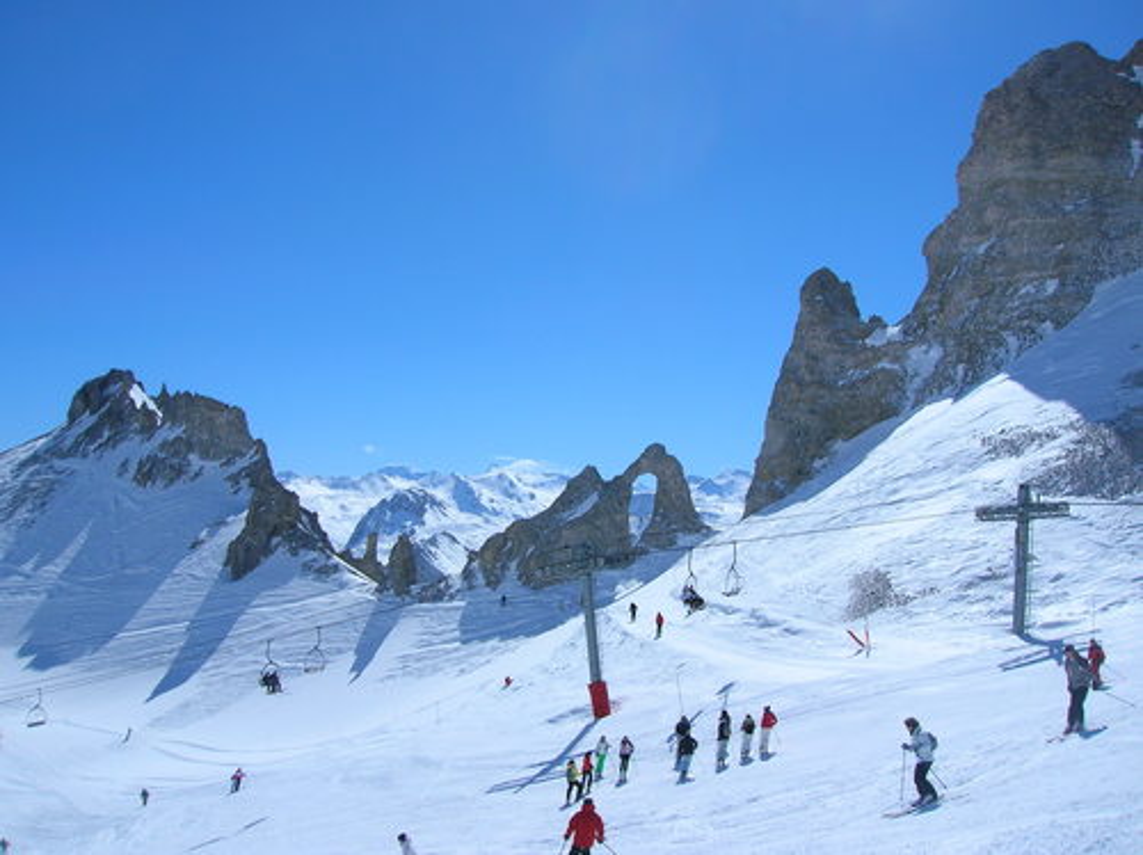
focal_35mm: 34
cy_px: 428
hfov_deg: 54.0
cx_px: 572
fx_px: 1122
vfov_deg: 41.7
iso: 50
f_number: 4.9
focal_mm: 5.7
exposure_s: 1/1256
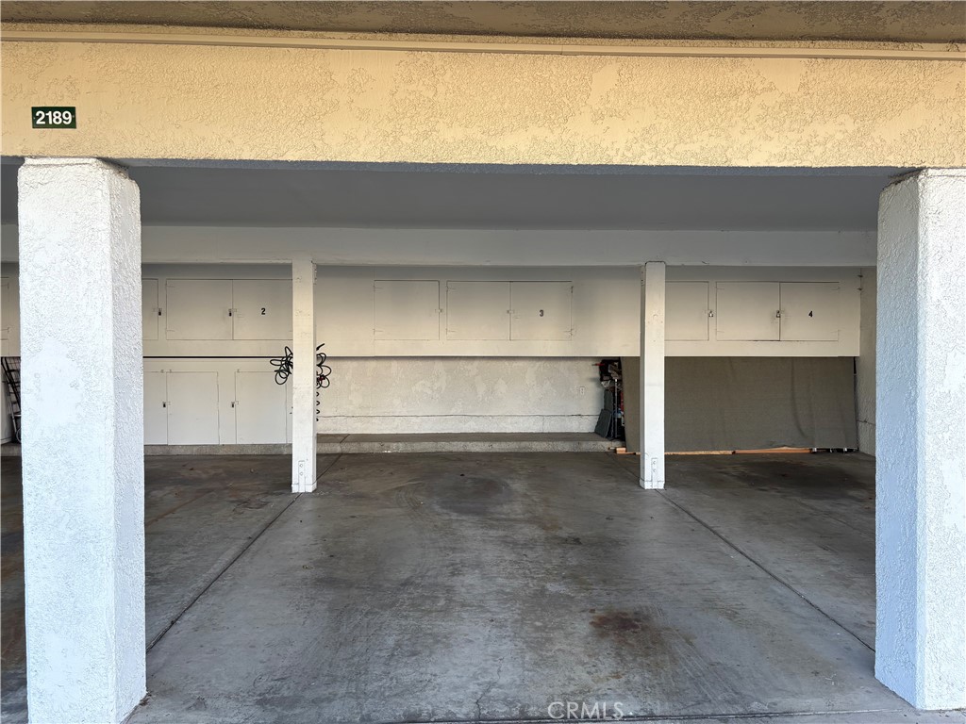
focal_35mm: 26
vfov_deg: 53.1
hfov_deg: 67.3
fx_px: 726
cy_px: 362
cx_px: 483
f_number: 1.6
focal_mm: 5.96
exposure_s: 1/199
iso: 40
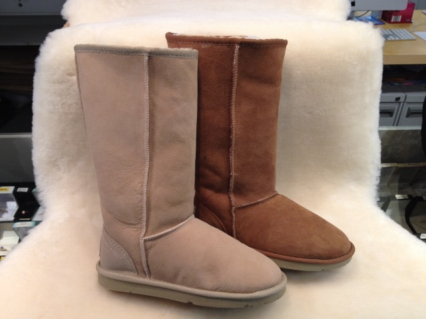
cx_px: 213
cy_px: 160
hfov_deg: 52.6
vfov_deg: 40.7
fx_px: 431
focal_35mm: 35
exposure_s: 1/50
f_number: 2.4
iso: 80
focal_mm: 4.28
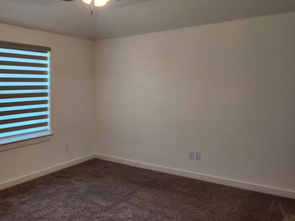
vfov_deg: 42.4
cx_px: 84
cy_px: 73
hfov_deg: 53.5
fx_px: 281
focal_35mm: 33
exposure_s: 1/120
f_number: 1.8
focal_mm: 5.4
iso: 125
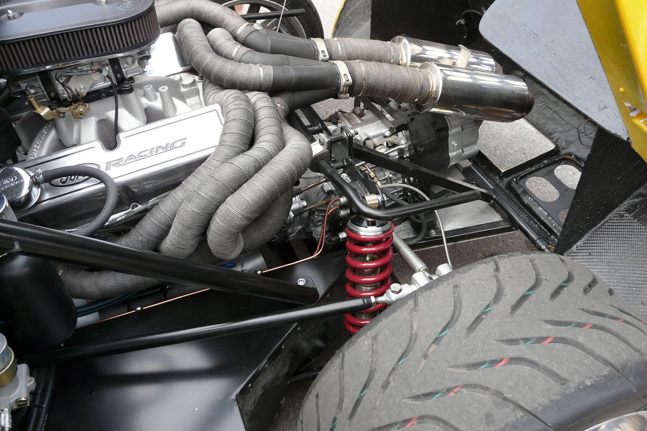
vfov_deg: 43.5
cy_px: 184
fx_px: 539
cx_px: 315
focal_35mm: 30
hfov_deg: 61.9
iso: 100
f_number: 2.8
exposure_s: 1/125
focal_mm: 4.6
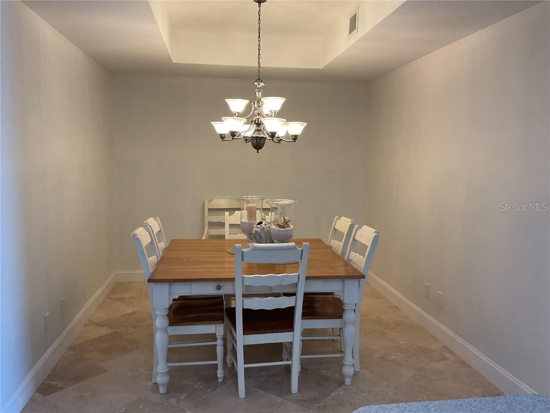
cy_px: 206
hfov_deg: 61.7
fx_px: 461
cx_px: 275
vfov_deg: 48.2
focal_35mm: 29
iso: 80
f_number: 1.8
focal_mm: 3
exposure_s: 1/60
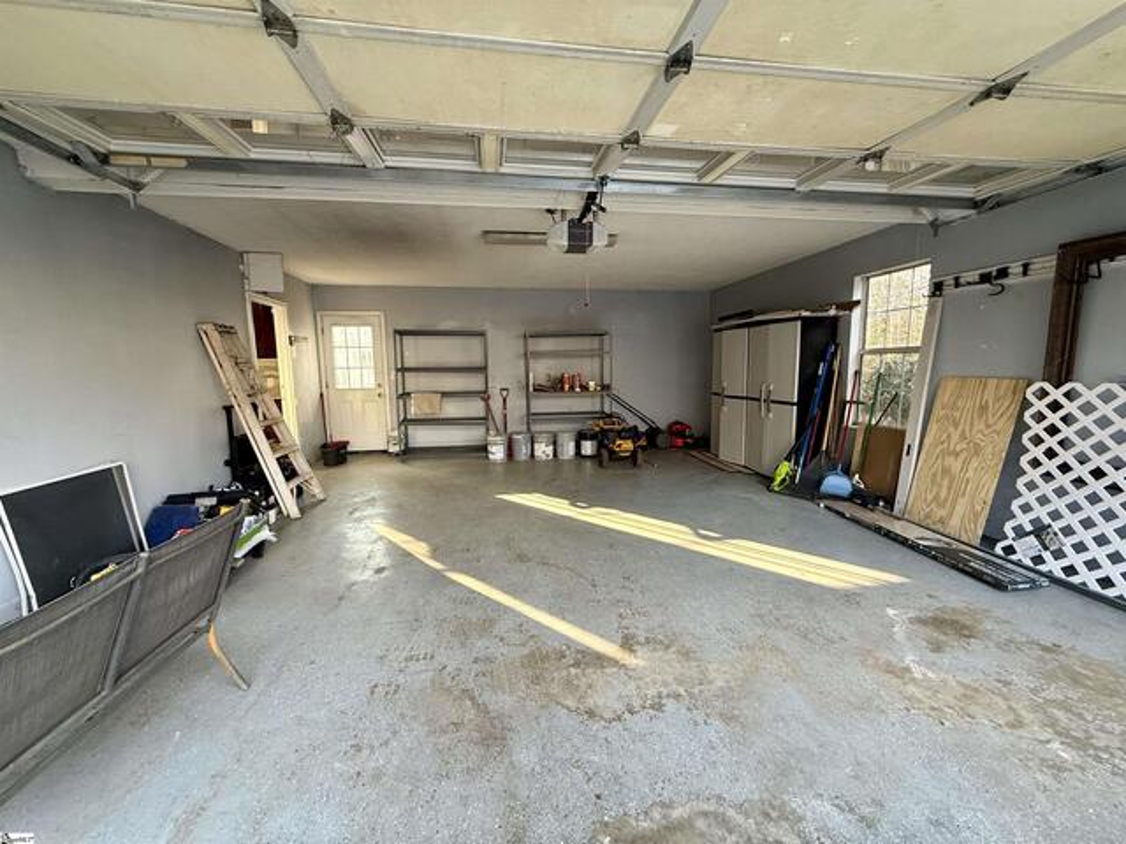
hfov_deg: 102.1
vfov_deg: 85.7
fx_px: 455
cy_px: 422
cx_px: 563
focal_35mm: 14
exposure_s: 1/99
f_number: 2.2
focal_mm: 2.22
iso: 200
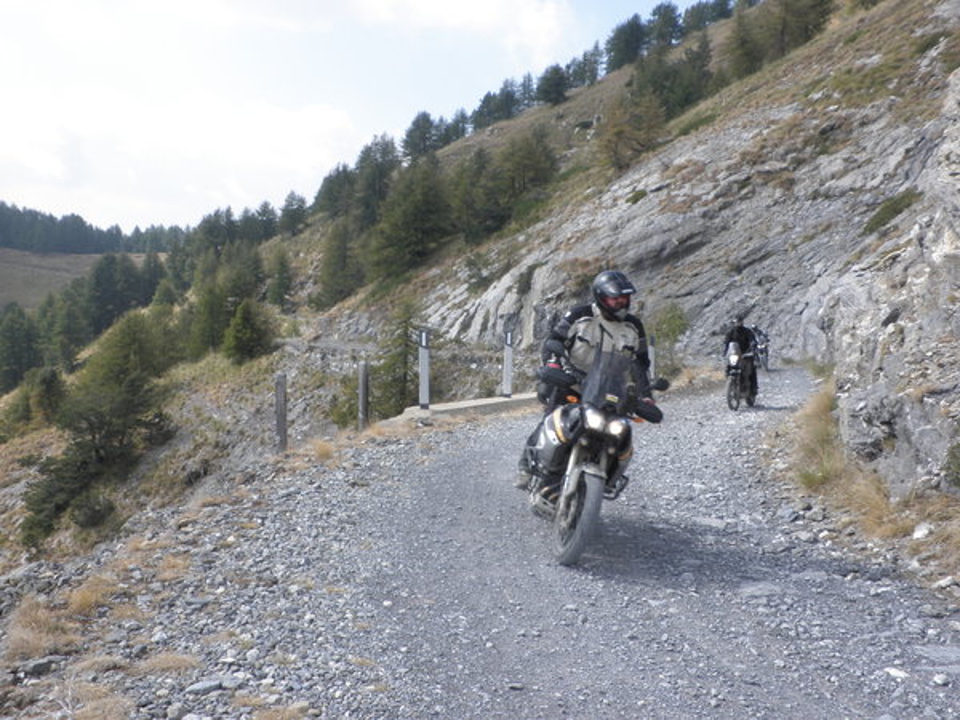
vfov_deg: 39.7
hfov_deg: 51.4
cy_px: 360
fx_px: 998
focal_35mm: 36
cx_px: 480
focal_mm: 6.3
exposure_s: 1/160
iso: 64
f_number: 5.6
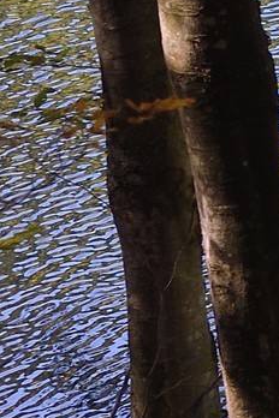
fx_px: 4010
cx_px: 922
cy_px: -150
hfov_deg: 3.8
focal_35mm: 345
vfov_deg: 5.9
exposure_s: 1/80
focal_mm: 50
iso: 400
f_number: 7.1
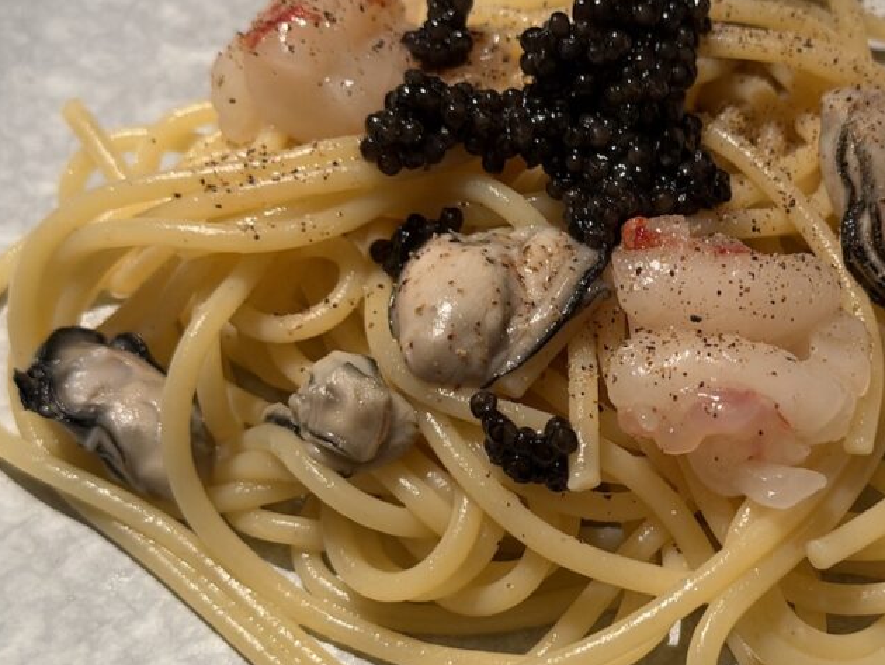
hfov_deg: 24.8
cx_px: 638
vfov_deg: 18.9
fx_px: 1995
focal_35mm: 78
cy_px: 354
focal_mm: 6.76
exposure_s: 1/50
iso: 125
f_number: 1.78
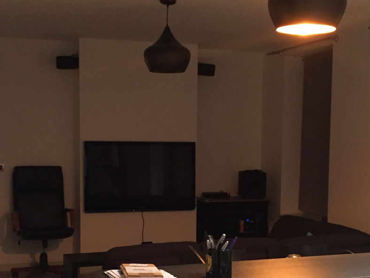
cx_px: 184
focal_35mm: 59
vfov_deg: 24.6
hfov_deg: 32.7
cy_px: 199
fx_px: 631
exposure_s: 1/17
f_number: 2.2
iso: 500
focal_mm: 4.15
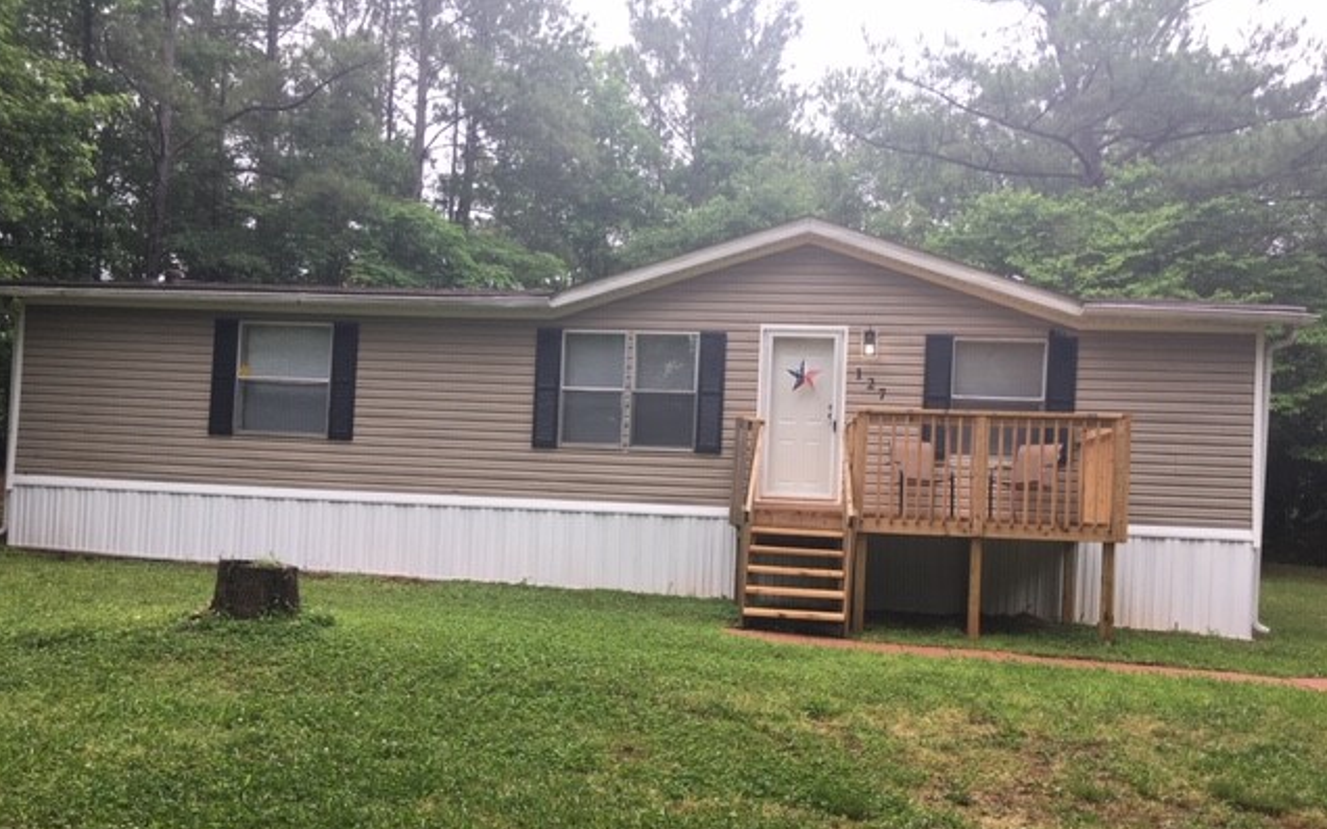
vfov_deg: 40.4
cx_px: 662
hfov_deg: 61.2
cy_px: 495
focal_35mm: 31
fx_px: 1121
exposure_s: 1/131
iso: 25
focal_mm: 4.15
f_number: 2.2
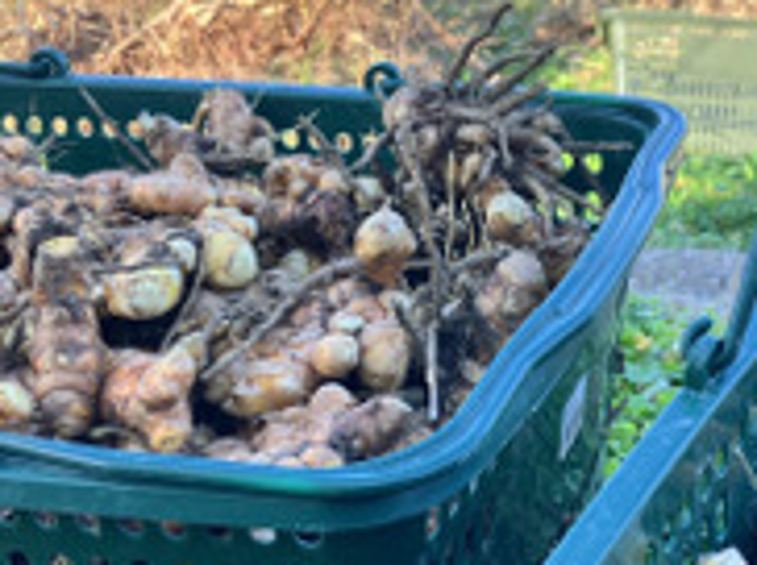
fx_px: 1616
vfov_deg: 19.8
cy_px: 391
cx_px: 553
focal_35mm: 74
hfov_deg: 26.1
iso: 25
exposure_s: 1/121
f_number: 1.8
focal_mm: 3.99
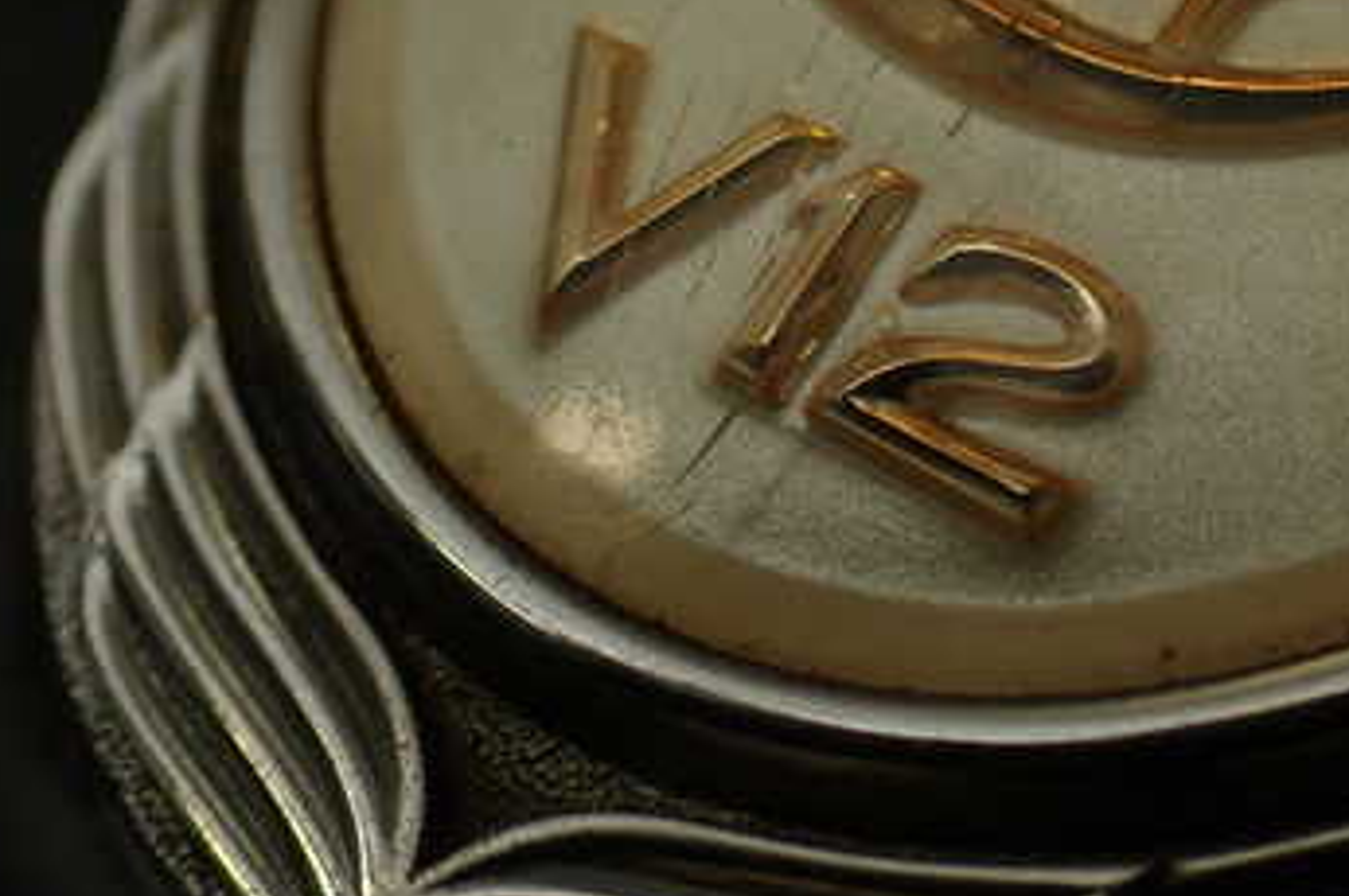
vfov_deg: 20.7
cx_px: 920
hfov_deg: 30.7
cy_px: 234
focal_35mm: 65
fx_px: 2433
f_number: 2.5
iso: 125
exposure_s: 1/80
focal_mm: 6.37
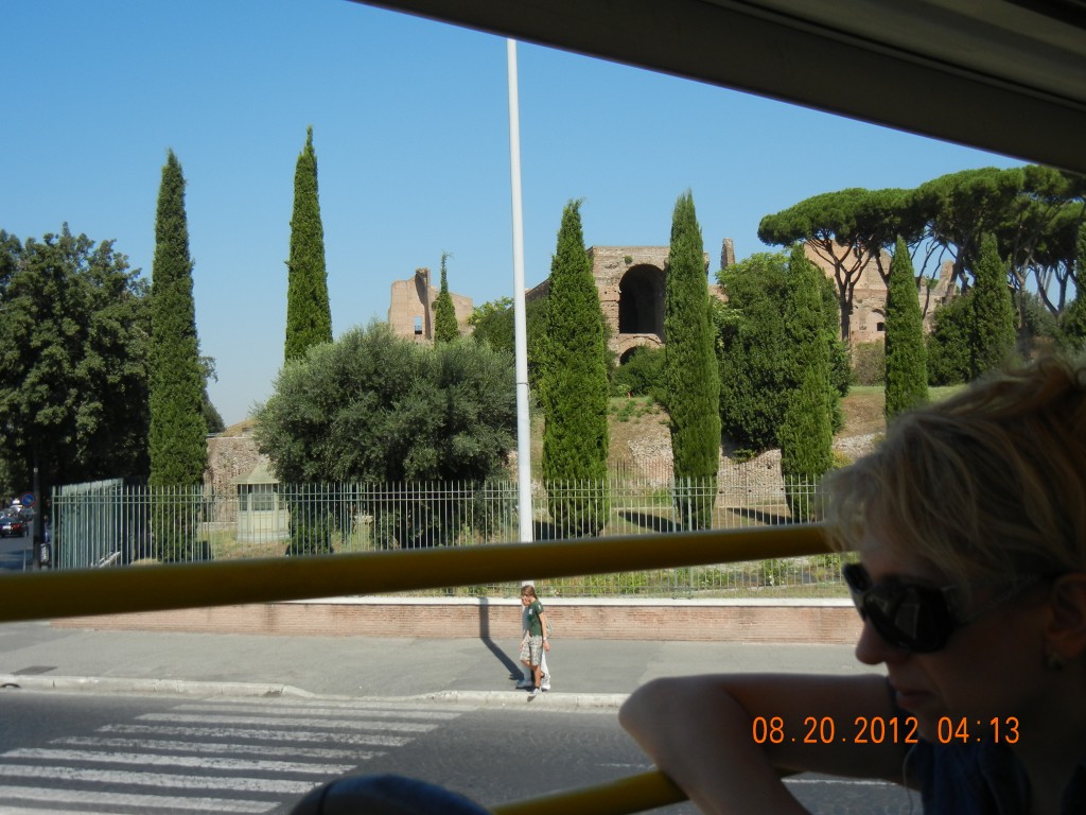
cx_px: 543
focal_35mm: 39
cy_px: 408
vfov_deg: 36.8
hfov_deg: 47.9
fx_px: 1224
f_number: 3.7
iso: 160
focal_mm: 7.1
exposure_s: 1/1253
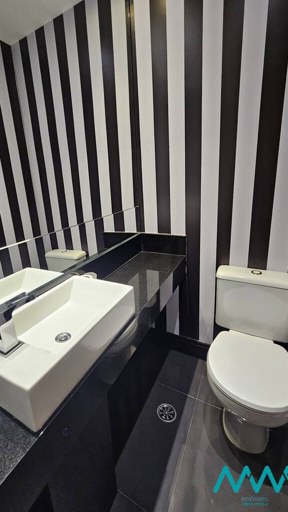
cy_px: 241
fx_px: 204
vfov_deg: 102.9
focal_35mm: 15
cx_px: 110
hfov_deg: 69.6
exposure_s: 1/60
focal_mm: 2.2
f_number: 2.2
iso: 200
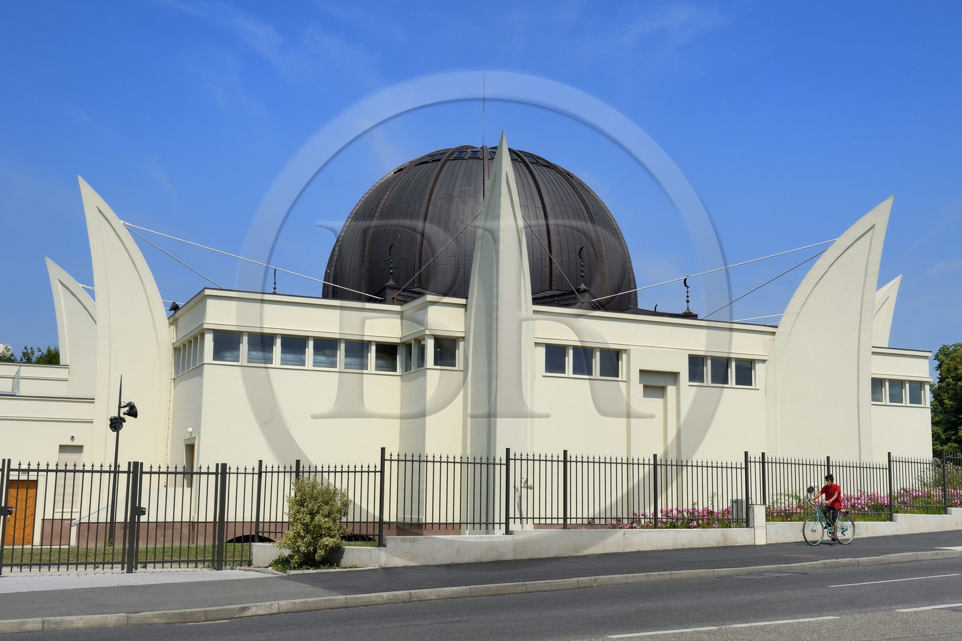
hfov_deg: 50.7
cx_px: 481
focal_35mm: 38
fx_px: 1015
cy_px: 320
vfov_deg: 35.0
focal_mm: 38
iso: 200
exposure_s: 1/400
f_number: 13
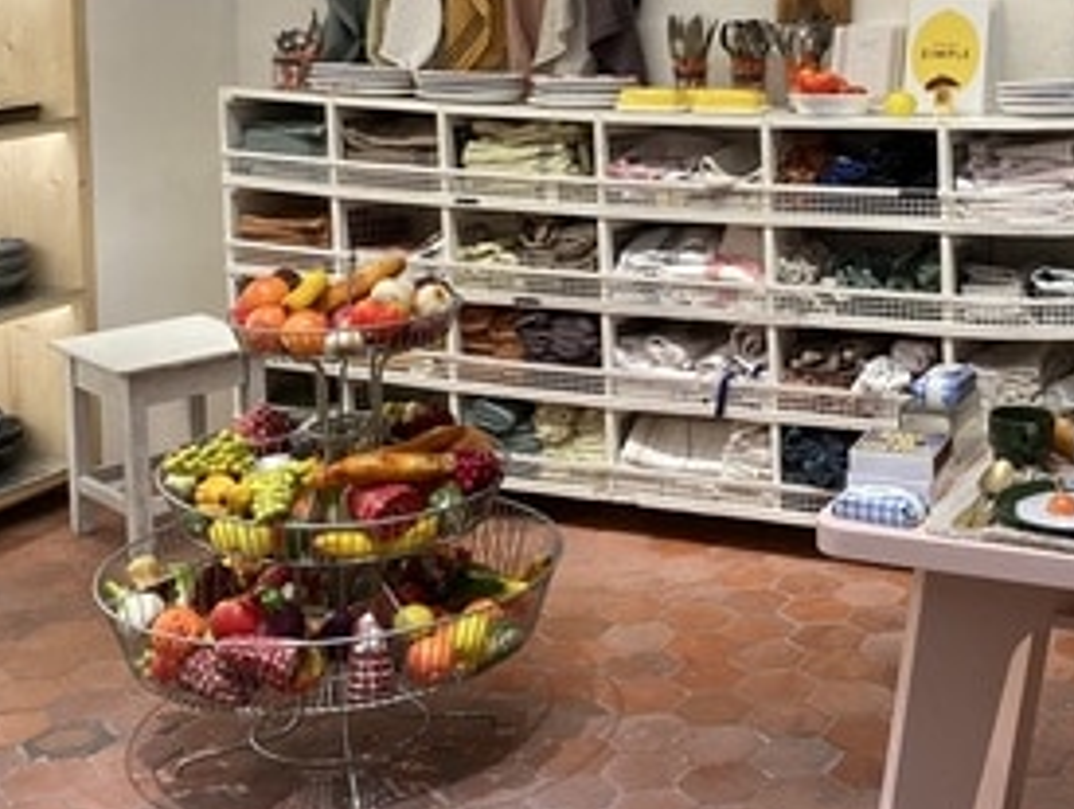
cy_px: 55
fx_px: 1895
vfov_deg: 23.3
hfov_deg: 31.0
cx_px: 832
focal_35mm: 61
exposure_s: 1/70
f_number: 1.8
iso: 80
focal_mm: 3.99
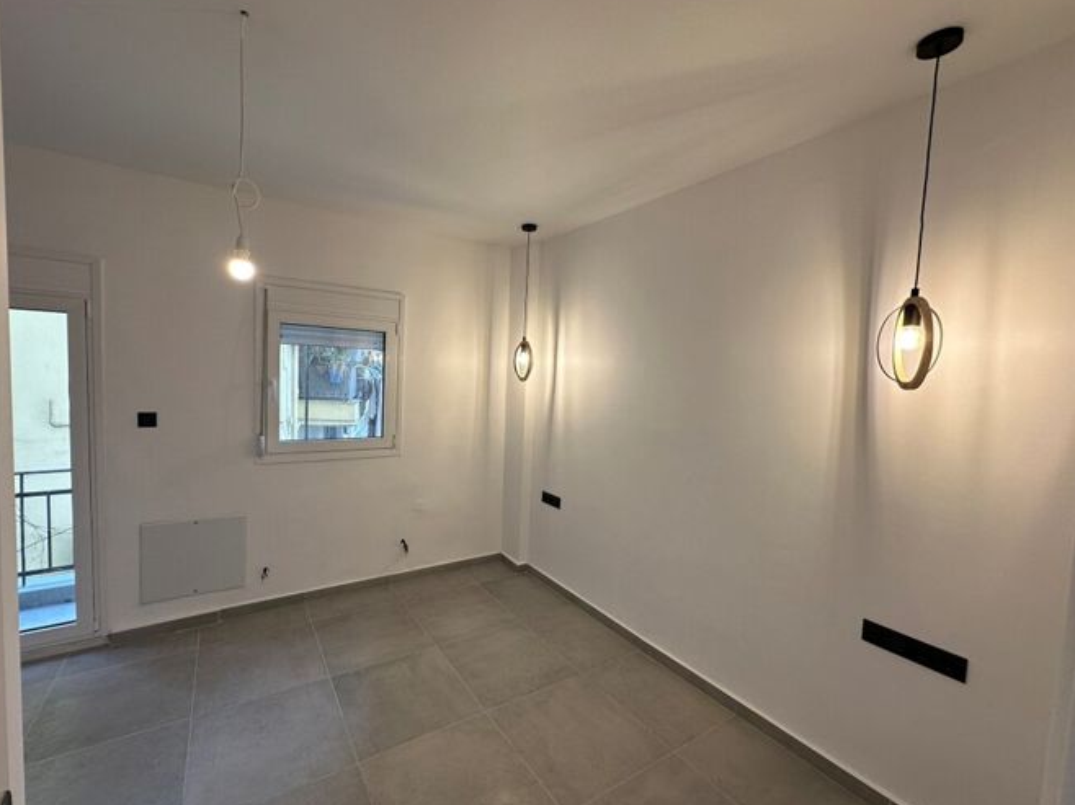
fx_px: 466
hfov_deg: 98.0
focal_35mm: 15
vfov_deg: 81.7
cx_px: 501
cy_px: 407
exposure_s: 1/100
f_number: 2.2
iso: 80
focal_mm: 2.22
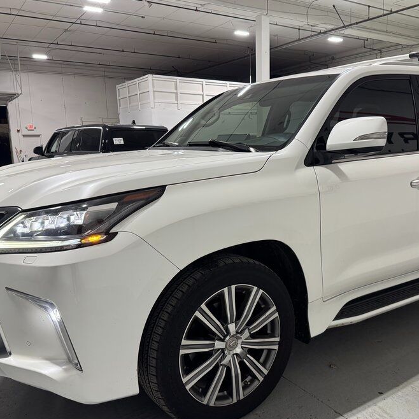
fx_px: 452
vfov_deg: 49.6
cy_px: 234
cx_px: 253
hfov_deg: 49.4
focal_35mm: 33
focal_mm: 6.76
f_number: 1.78
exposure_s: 1/90
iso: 200
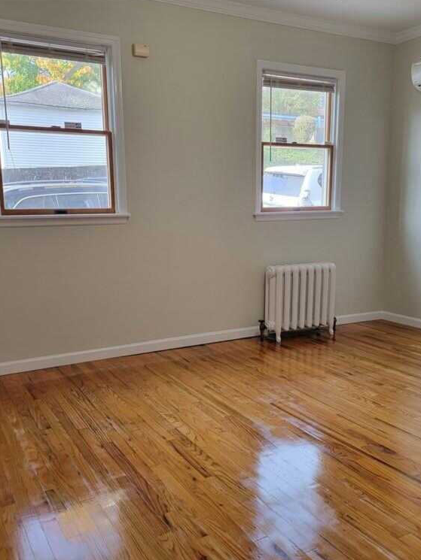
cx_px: 203
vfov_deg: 55.3
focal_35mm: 33
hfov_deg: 43.0
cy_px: 284
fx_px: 535
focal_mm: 6.7
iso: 160
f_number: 1.8
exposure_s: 1/120
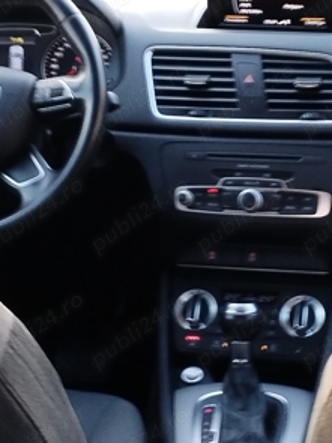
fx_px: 1216
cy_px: 240
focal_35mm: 95
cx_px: 192
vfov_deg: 20.7
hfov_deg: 15.5
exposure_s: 1/50
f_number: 1.8
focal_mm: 4.25
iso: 135
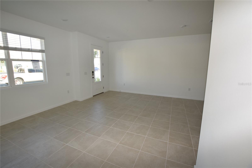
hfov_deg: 100.4
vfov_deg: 77.3
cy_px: 84
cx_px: 126
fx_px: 105
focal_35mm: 15
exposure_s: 1/125
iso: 500
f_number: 5.6
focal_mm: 10
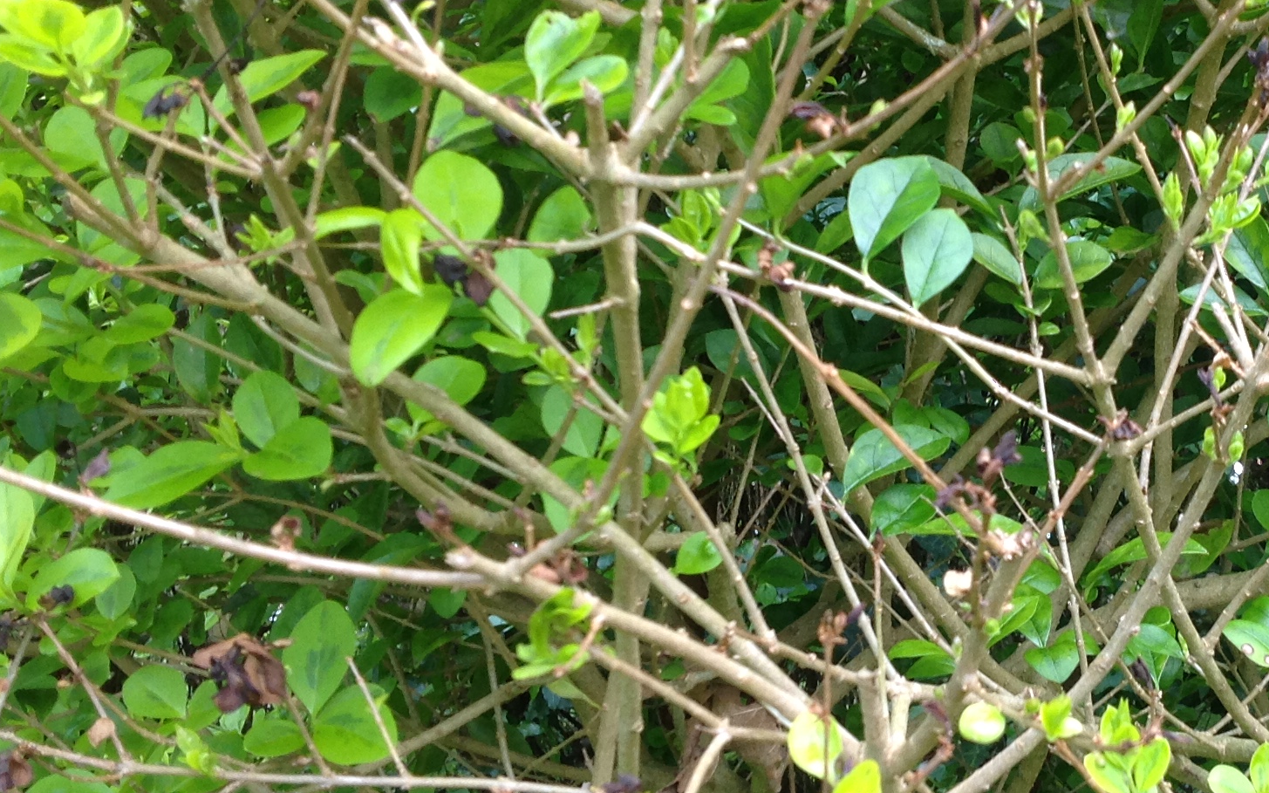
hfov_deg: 30.2
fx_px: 2282
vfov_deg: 19.7
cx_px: 1054
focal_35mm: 66
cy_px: 326
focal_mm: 4.28
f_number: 2.4
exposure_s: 1/60
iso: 64
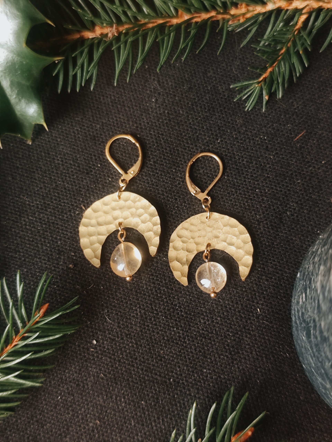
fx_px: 588
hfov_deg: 31.5
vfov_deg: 41.2
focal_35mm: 46
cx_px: 166
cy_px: 221
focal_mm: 6.19
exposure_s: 1/25
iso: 500
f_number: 1.65
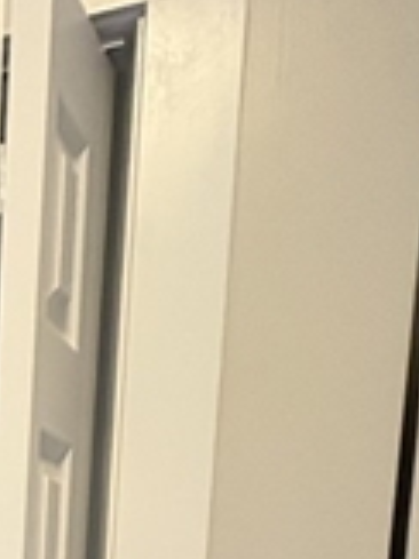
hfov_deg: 15.6
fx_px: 1067
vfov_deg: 23.9
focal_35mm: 66
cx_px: -501
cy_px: 813
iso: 200
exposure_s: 1/120
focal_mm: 2.22
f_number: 2.2
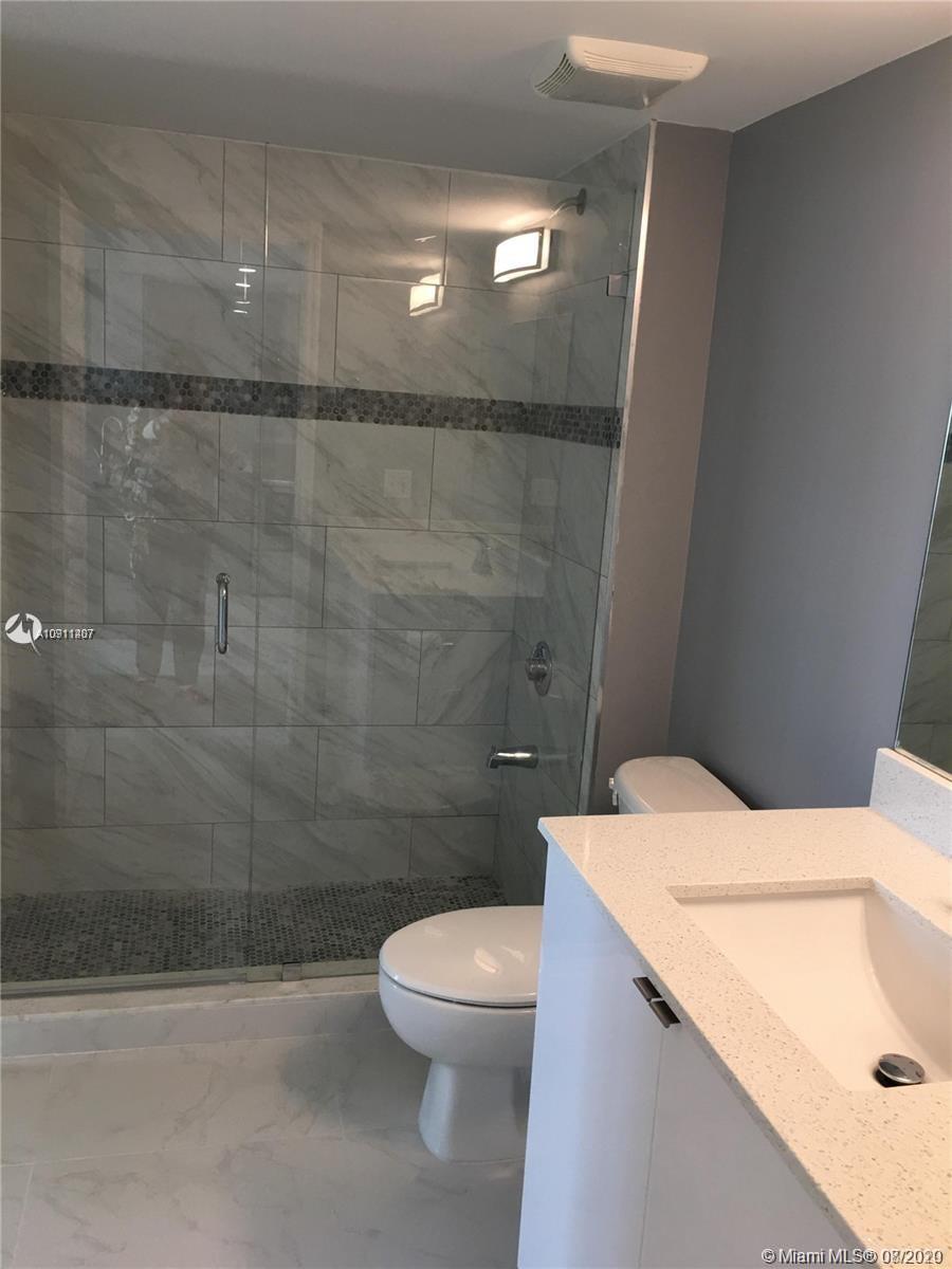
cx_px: 476
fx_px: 1063
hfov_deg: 48.2
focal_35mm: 29
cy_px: 634
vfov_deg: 61.7
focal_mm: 4.15
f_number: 2.2
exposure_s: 1/15
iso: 25
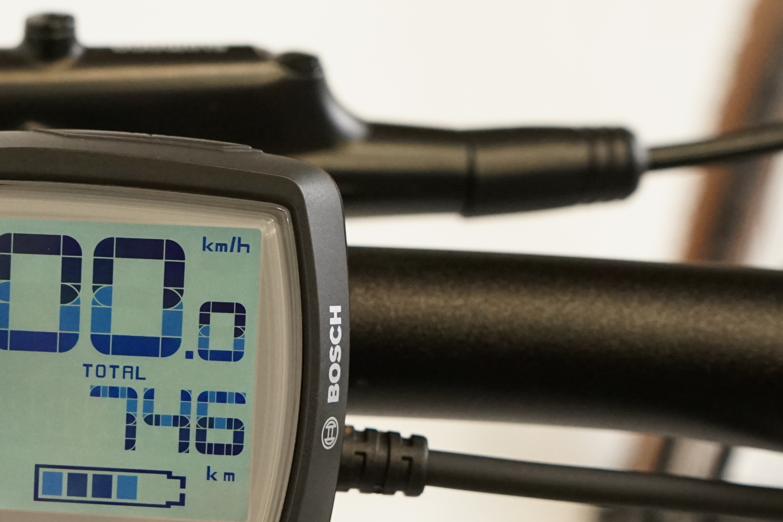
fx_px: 1631
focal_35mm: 75
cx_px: 132
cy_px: 369
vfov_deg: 18.1
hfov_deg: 26.4
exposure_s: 1/200
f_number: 5.6
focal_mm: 30
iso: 2500
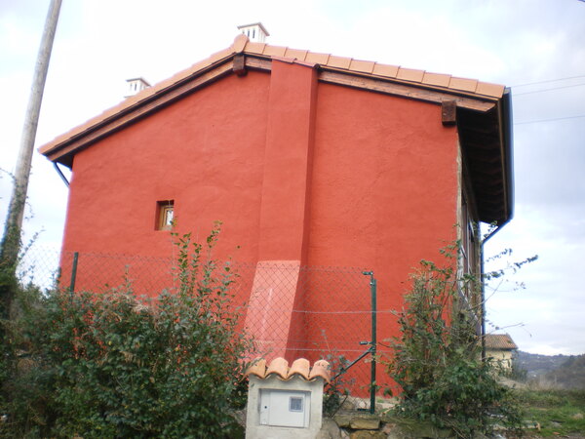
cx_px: 292
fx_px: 608
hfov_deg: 51.4
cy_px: 220
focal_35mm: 36
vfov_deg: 39.7
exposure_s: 1/50
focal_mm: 6.3
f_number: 3.1
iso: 80
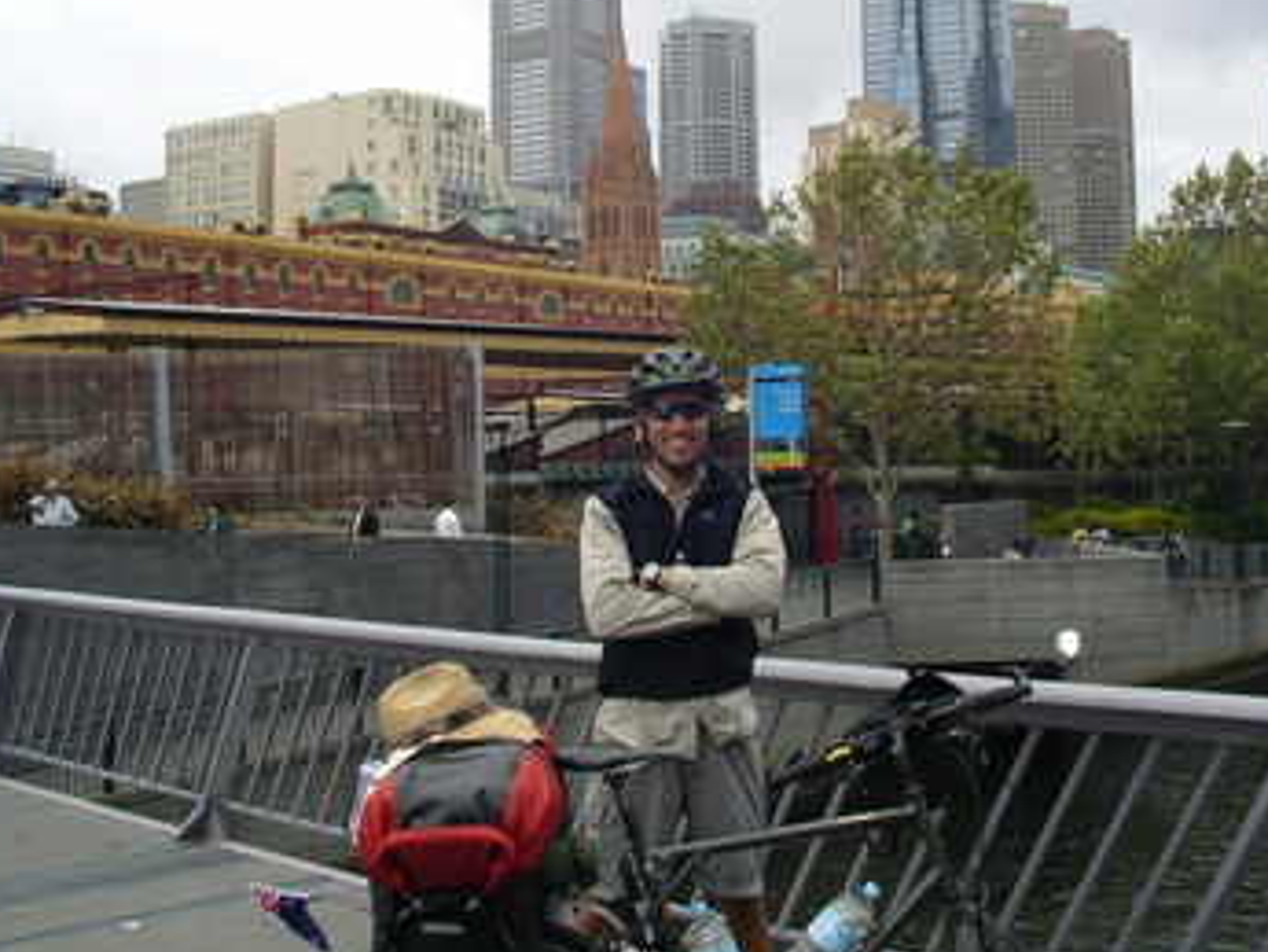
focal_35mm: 48
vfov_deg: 30.2
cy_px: 353
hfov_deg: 39.6
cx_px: 720
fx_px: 1759
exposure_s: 1/125
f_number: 6.9
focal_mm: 5.7
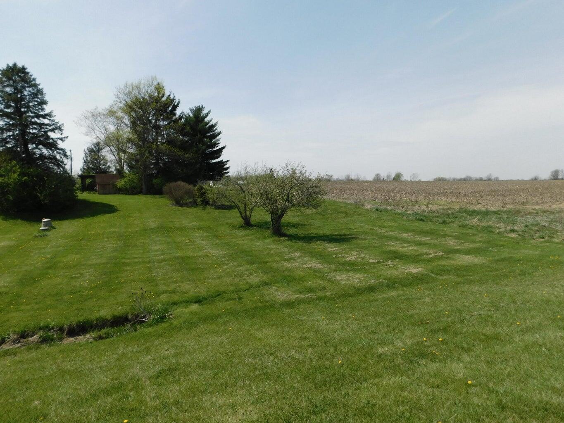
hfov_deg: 73.9
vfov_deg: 58.9
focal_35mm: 23
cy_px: 212
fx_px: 375
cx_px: 282
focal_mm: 4
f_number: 6
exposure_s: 1/640
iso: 125
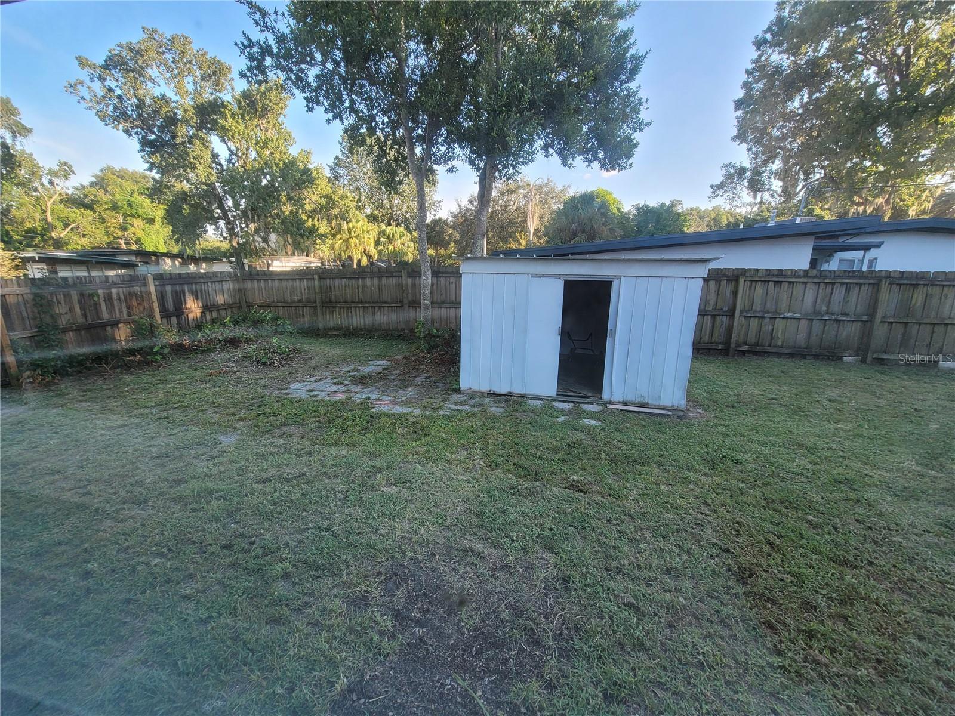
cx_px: 478
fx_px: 359
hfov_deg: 106.2
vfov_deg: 89.9
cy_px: 358
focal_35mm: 13
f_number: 2.2
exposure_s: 1/165
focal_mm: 2.2
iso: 64
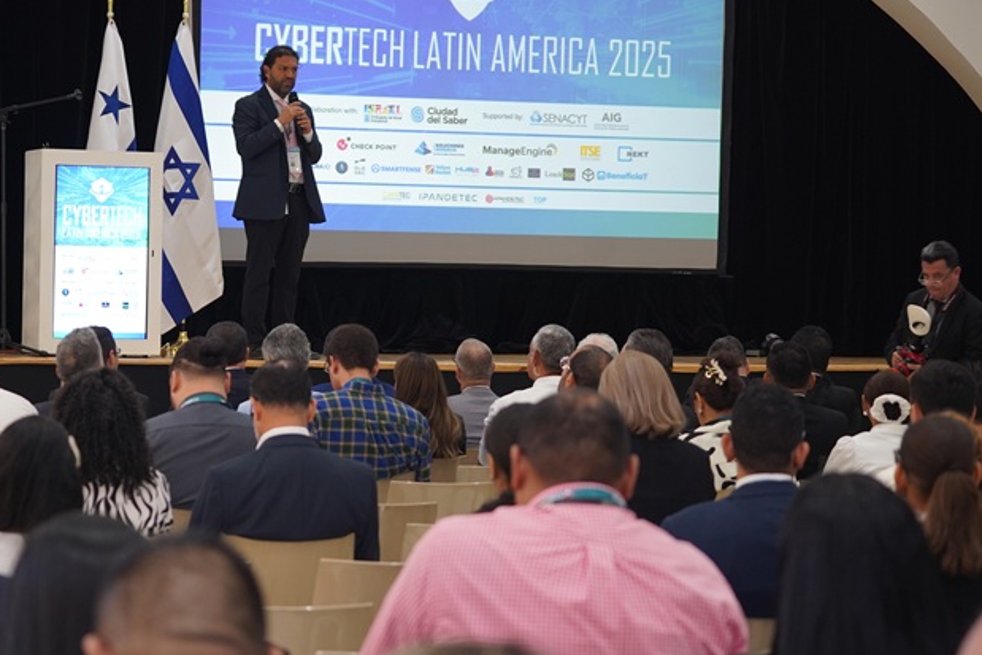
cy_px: 227
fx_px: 3083
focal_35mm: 113
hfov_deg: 18.1
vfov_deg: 12.1
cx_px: 339
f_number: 4
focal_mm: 70
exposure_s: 1/80
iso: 1250
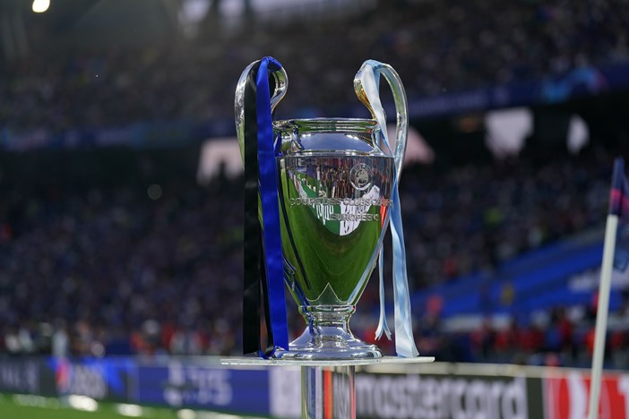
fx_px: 2009
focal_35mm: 115
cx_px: 314
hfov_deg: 17.8
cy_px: 210
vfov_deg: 11.9
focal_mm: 115
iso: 1000
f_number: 2.8
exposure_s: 1/1250
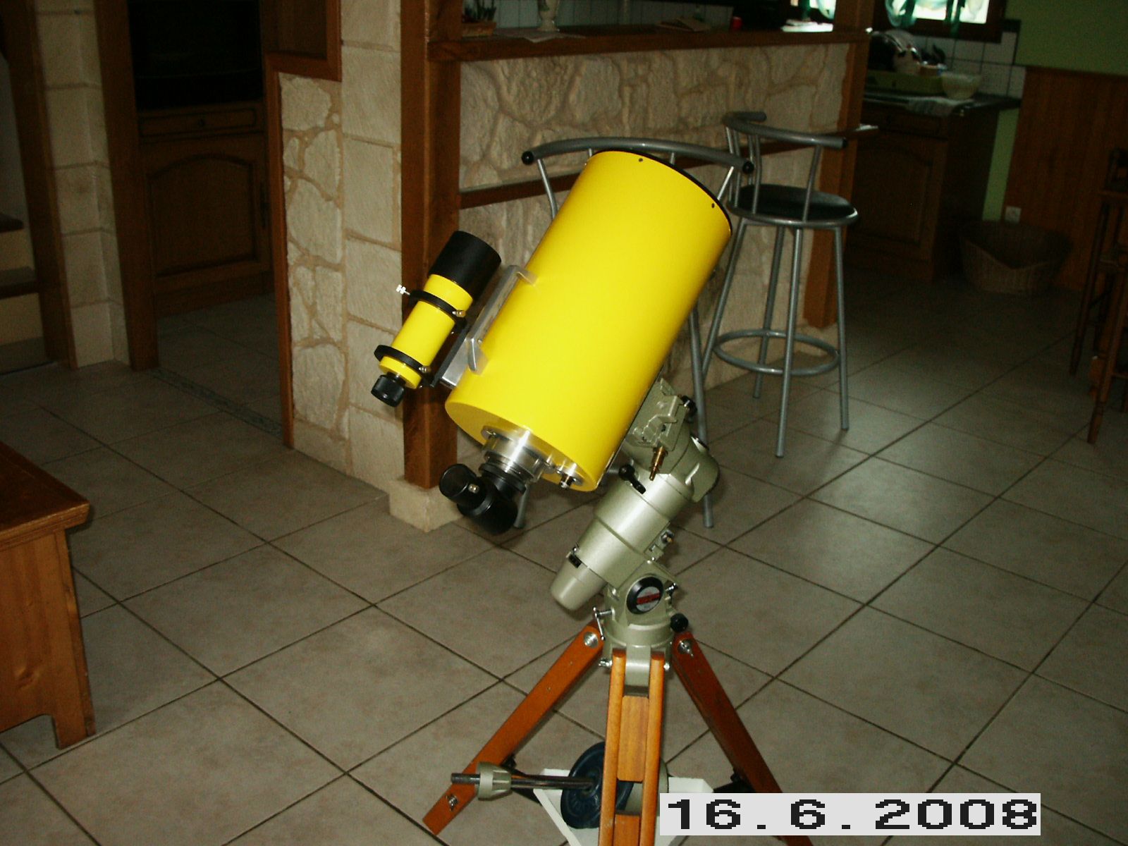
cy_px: 423
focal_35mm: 35
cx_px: 564
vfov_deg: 40.7
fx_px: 1141
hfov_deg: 52.6
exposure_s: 1/45
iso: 200
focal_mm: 7.18
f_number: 3
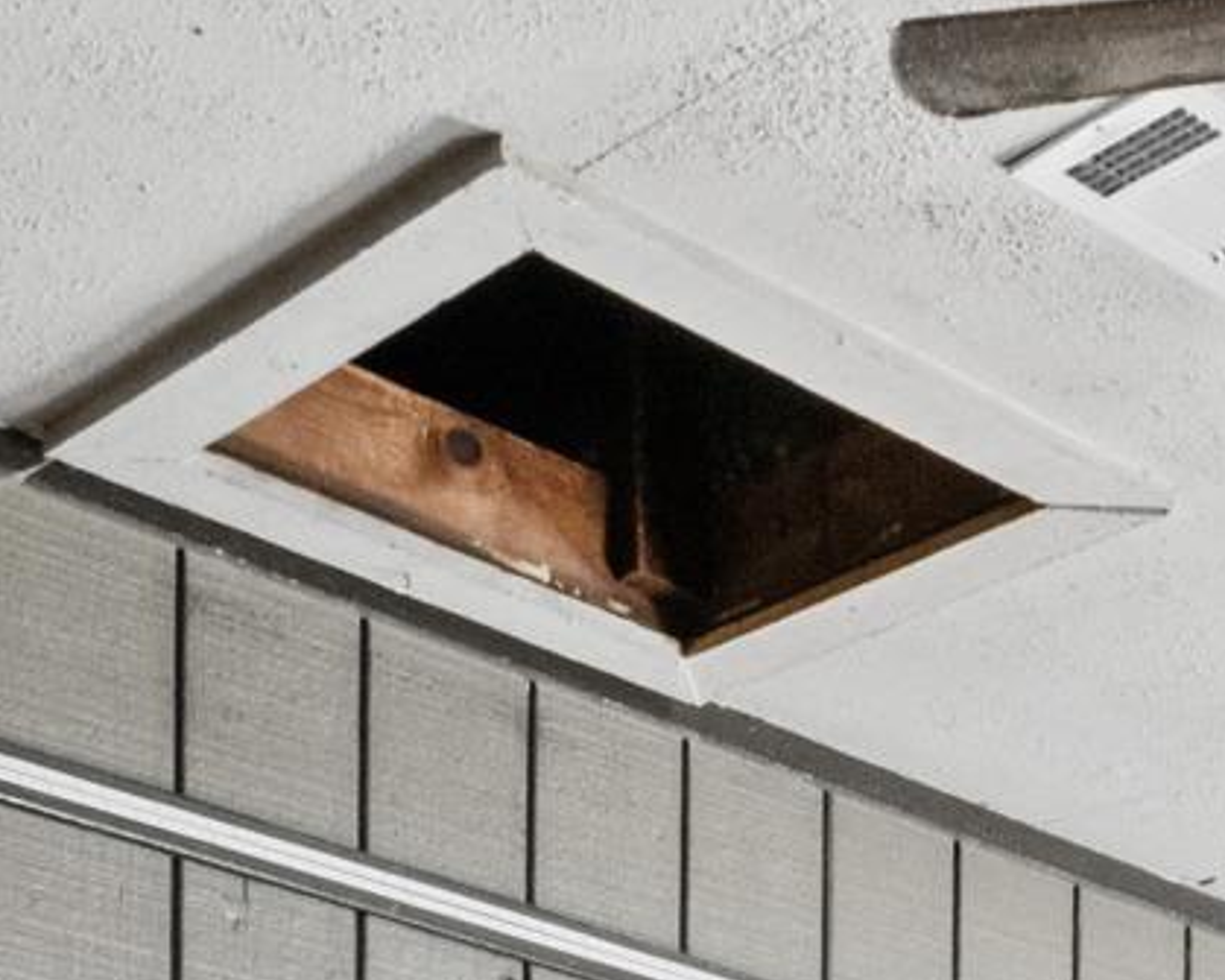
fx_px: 3045
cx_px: 1453
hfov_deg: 21.2
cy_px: 2081
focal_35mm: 84
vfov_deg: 14.5
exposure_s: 1/4
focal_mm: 10
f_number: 9
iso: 1600
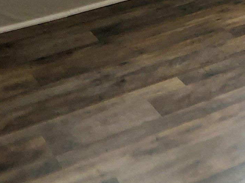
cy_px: -143
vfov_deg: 12.5
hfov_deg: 15.5
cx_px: 449
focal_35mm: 108
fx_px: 764
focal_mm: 4.6
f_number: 2
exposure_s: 1/120
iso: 80
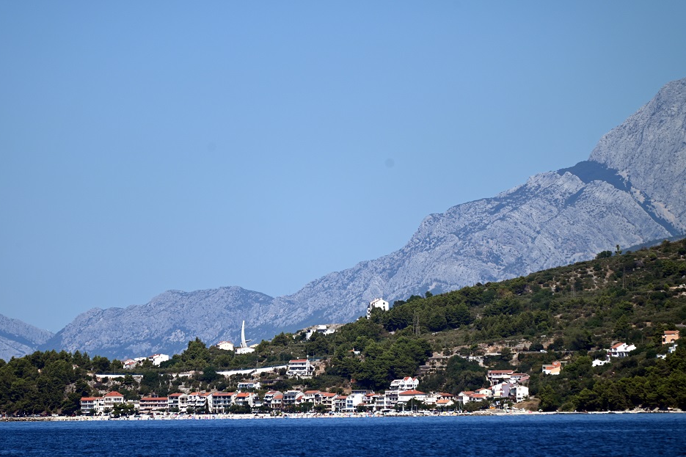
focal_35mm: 321
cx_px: 321
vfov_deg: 4.3
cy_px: 244
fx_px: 6115
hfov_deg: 6.4
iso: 100
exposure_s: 1/1000
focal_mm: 300
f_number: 5.6
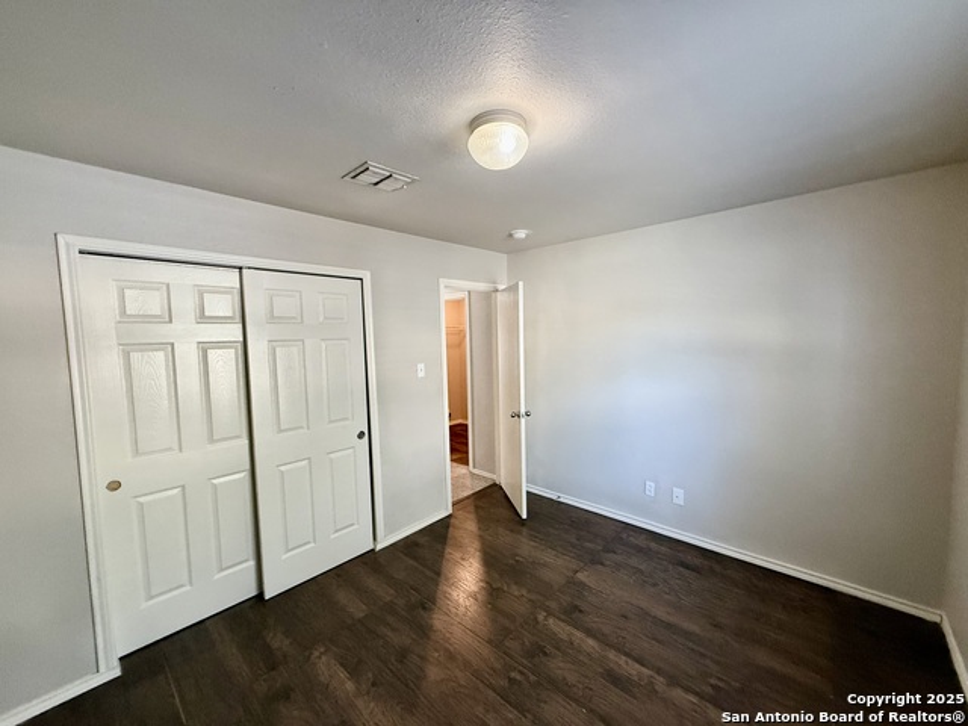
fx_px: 391
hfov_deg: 102.1
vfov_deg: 85.7
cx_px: 484
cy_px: 363
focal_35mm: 14
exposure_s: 1/60
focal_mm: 2.22
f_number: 2.2
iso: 400
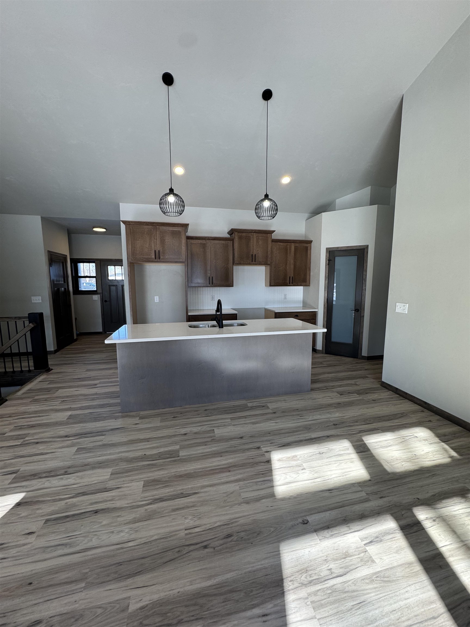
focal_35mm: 14
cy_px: 314
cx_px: 235
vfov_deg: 102.1
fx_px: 253
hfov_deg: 85.7
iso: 64
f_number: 2.2
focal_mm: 2.22
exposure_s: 1/120
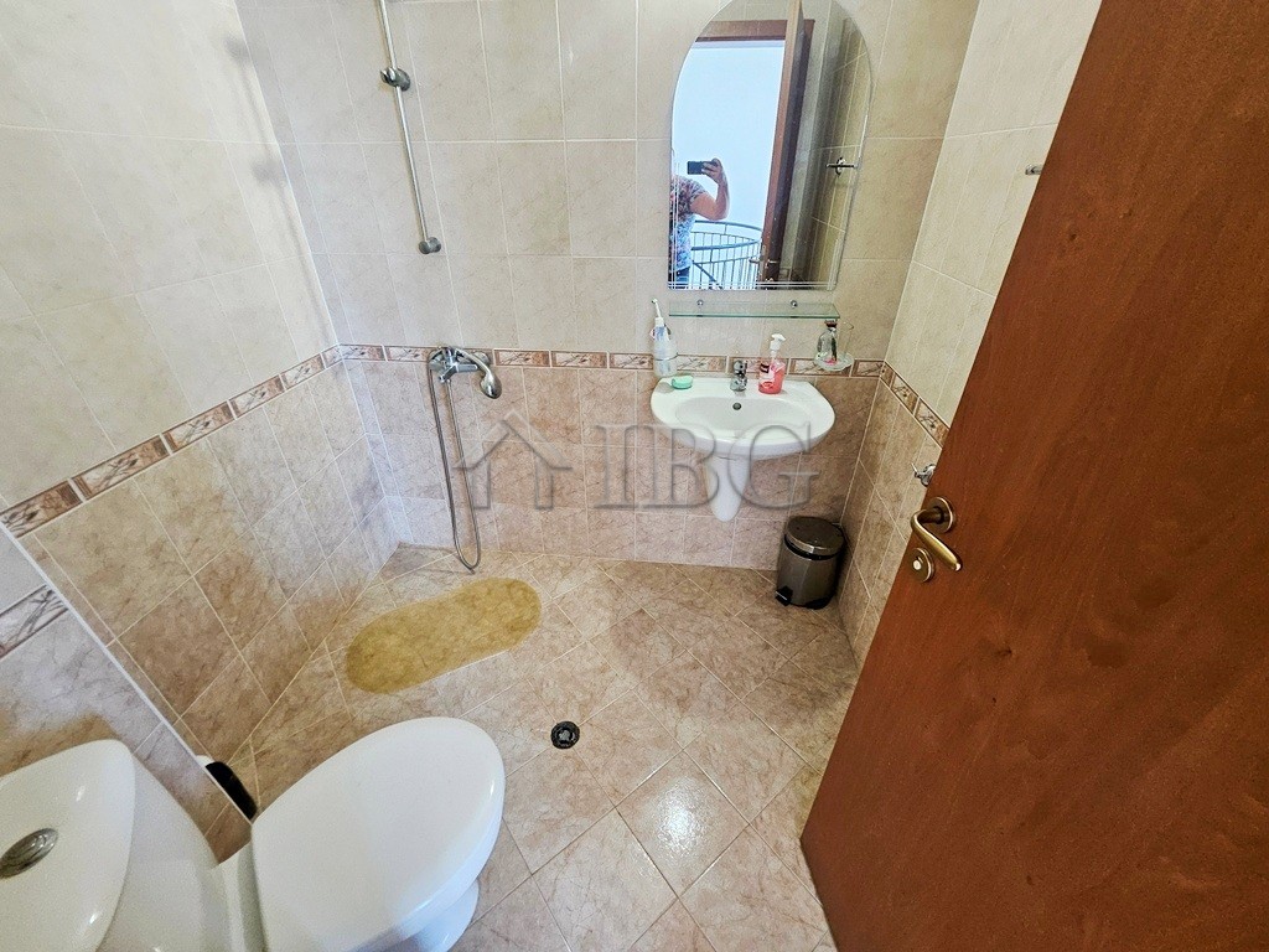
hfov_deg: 106.2
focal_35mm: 13
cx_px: 634
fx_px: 477
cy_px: 476
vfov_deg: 89.9
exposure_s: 1/50
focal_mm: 1.7
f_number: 2.2
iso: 250
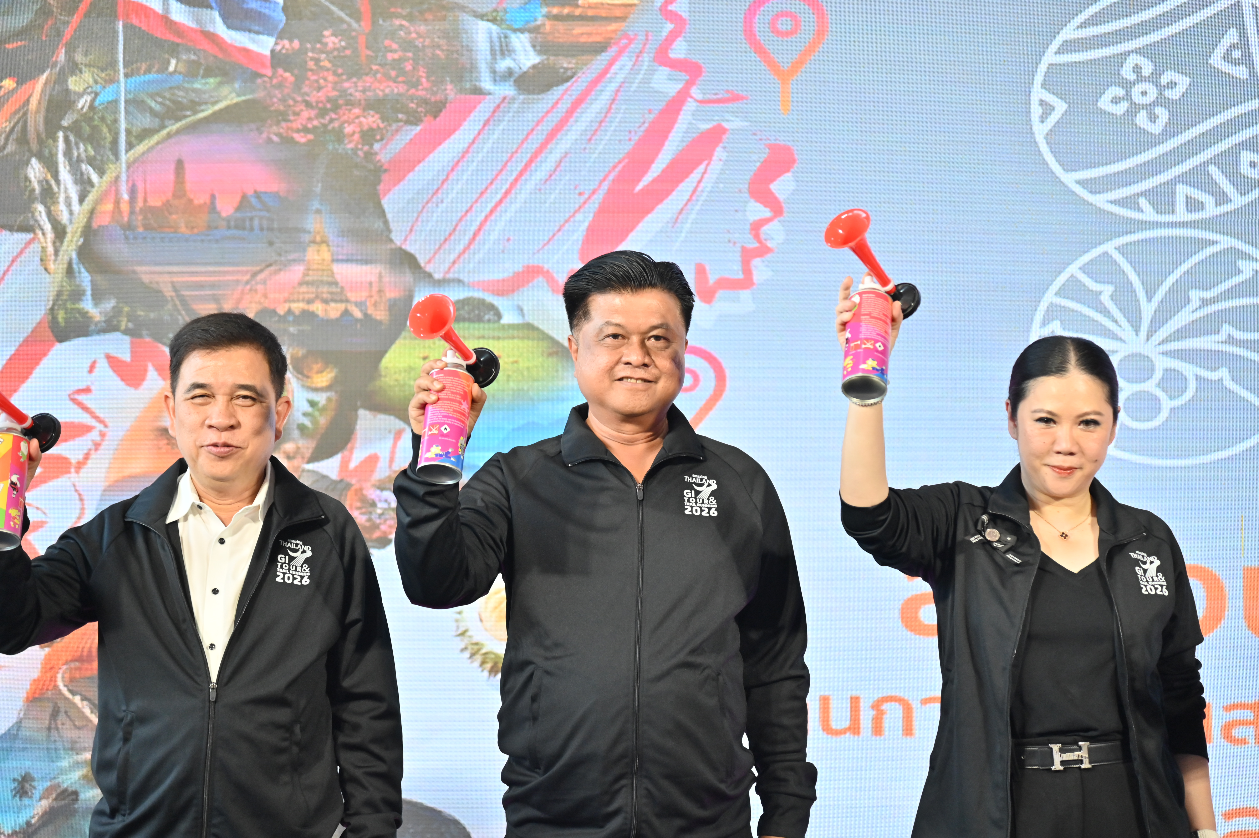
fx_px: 4194
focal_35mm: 120
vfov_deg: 11.4
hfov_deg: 17.1
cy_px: 419
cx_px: 630
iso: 1800
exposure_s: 1/400
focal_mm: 120
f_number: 4
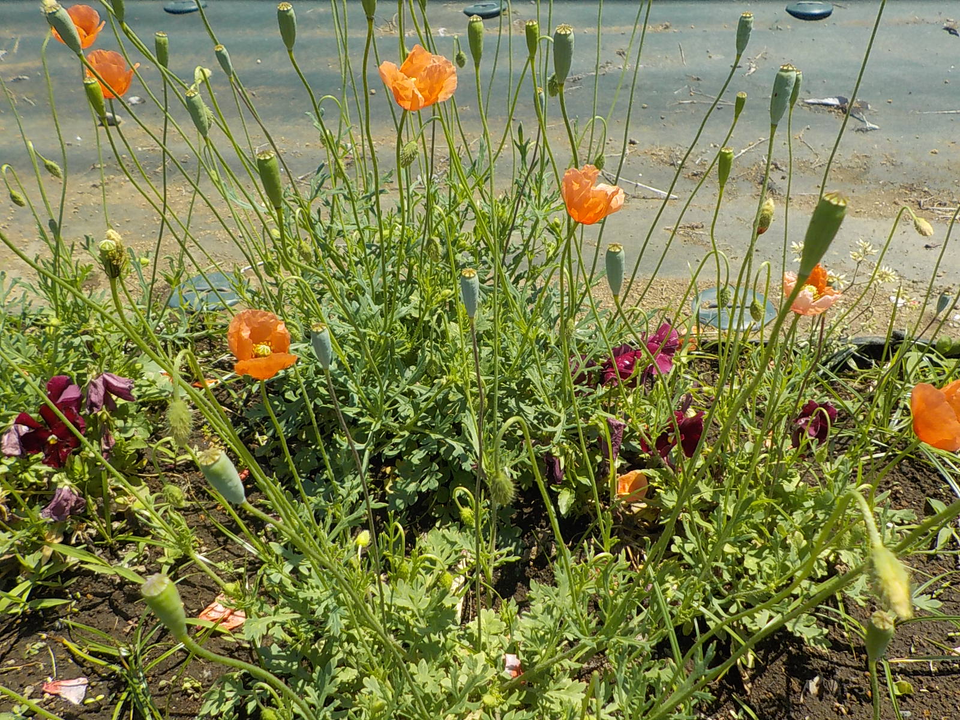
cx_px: 480
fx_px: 832
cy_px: 360
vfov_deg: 46.8
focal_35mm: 30
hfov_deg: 60.0
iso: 125
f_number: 3.3
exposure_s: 1/1000
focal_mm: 4.1
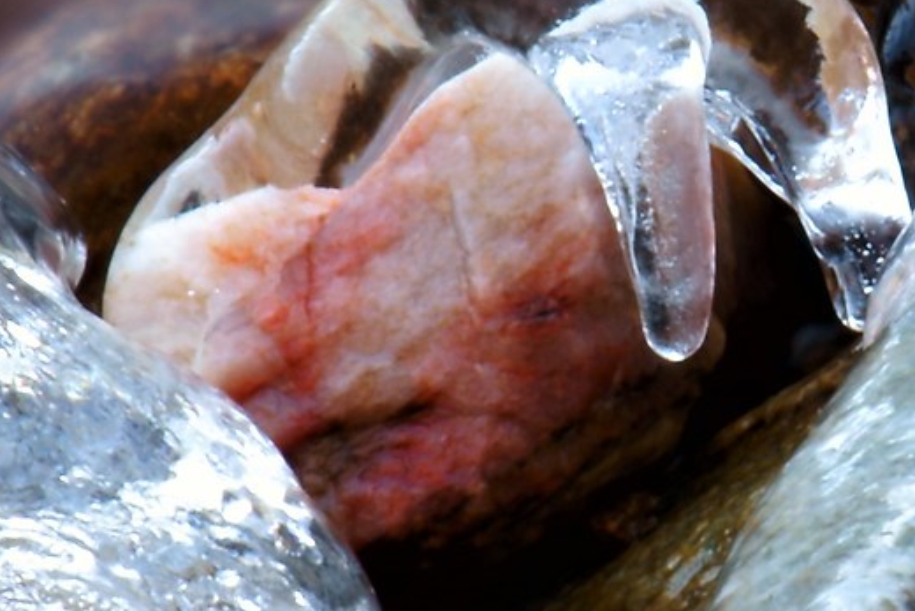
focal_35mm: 586
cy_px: 201
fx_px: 14897
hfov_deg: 3.5
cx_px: 934
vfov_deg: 2.3
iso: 50
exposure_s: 2.5
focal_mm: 85
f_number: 32
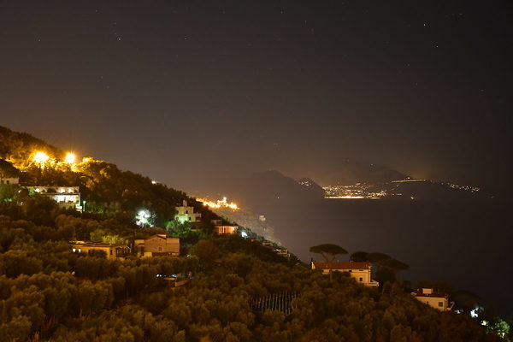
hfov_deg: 37.9
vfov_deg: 25.8
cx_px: 256
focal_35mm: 52
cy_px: 171
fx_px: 748
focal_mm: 35
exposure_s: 10
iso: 1600
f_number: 4.2
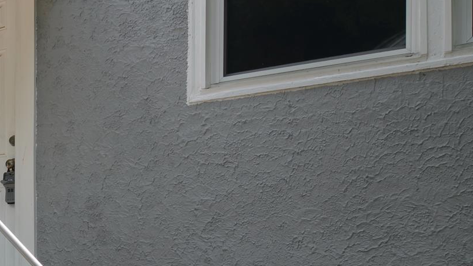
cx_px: -114
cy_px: 245
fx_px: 627
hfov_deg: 32.8
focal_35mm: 50
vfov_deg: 23.2
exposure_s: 1/250
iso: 250
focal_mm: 19
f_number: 16
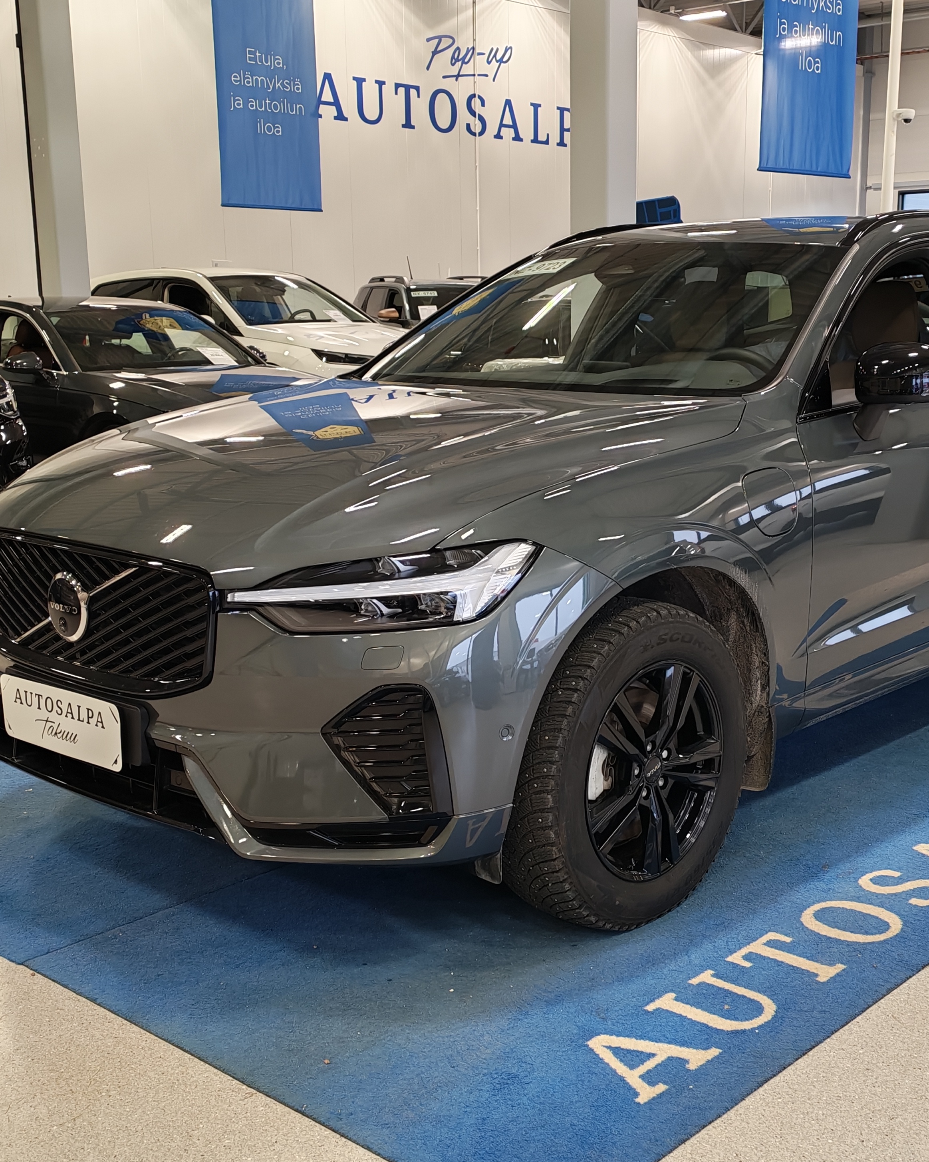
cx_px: 550
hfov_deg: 34.1
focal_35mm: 44
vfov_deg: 42.0
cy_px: 609
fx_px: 1512
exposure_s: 1/100
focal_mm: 6.12
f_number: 1.9
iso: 200
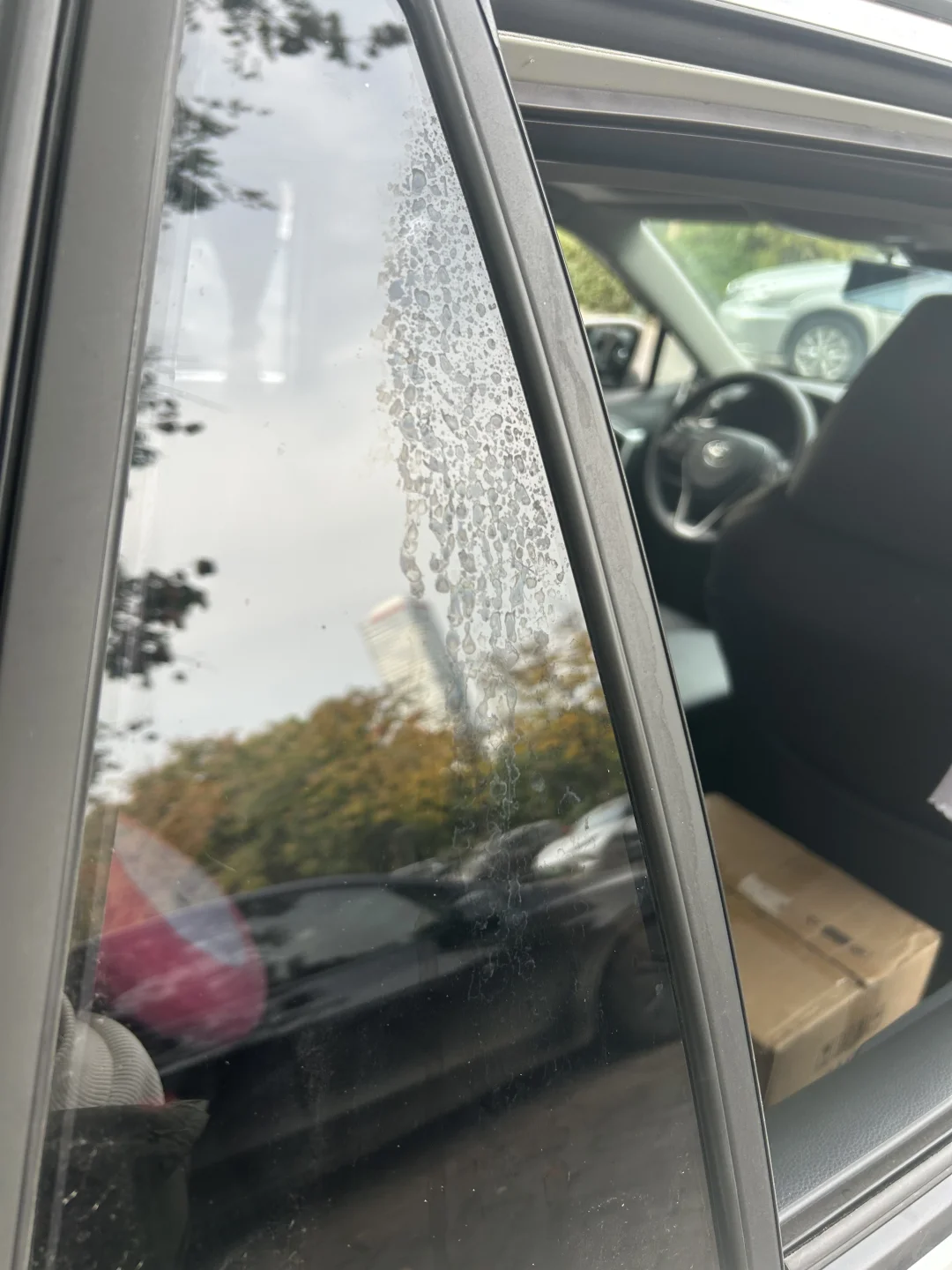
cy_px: 635
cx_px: 476
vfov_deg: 67.3
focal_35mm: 26
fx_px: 953
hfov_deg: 53.1
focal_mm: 5.7
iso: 40
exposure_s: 1/280
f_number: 1.5
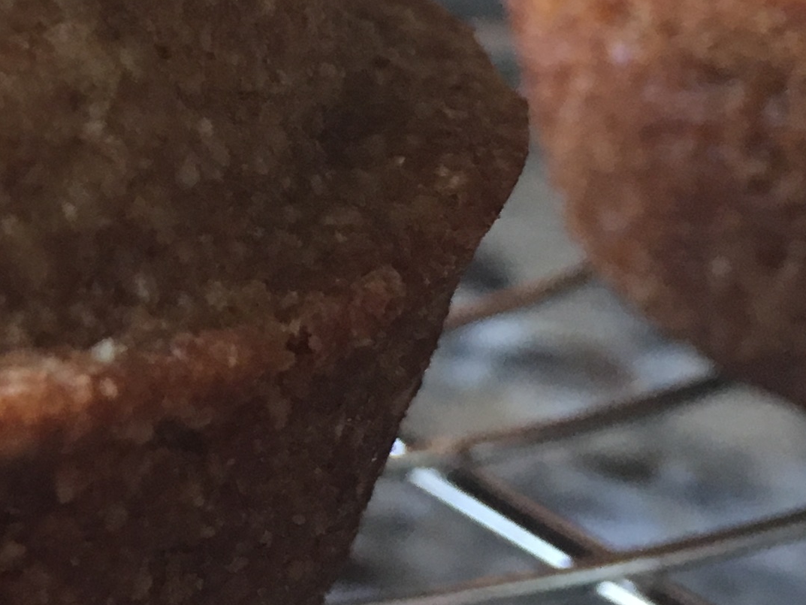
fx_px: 2538
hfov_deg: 16.9
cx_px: -266
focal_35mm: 109
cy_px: 122
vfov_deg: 13.5
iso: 80
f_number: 2.2
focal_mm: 4.15
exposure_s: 1/30
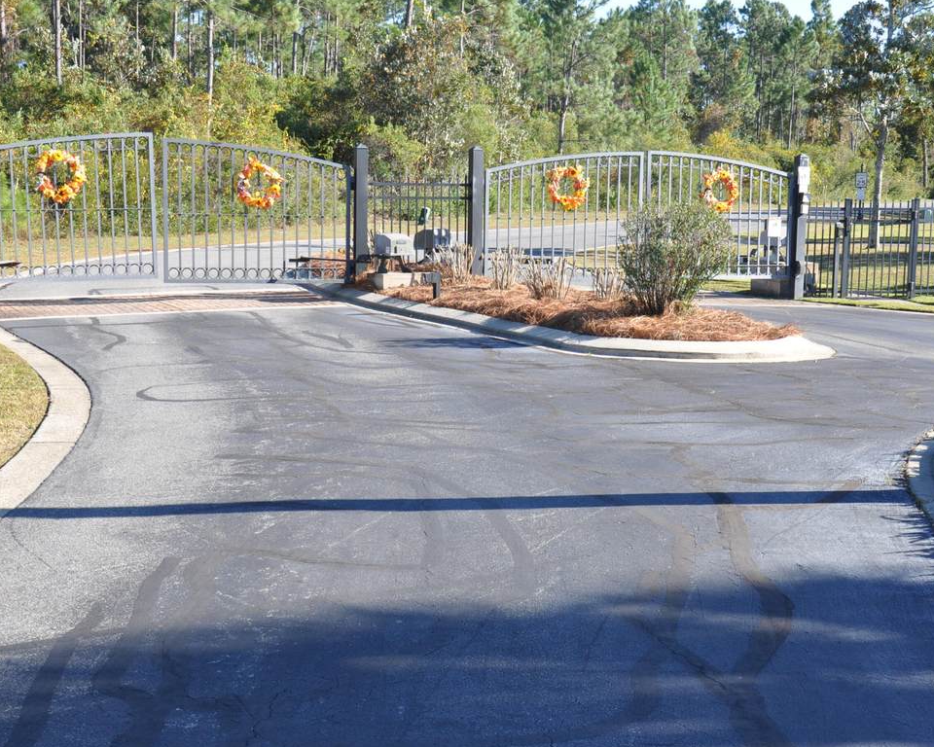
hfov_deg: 31.4
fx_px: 1659
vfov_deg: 25.4
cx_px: 480
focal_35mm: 60
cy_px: 393
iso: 400
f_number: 9
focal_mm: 32
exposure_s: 1/320
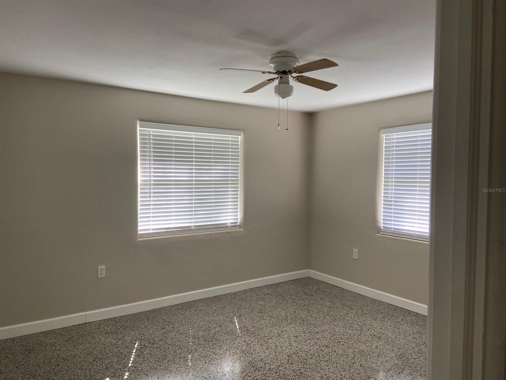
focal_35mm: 26
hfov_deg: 67.3
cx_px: 253
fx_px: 380
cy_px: 190
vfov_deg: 53.1
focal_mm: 4.25
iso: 125
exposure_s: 1/109
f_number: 1.8
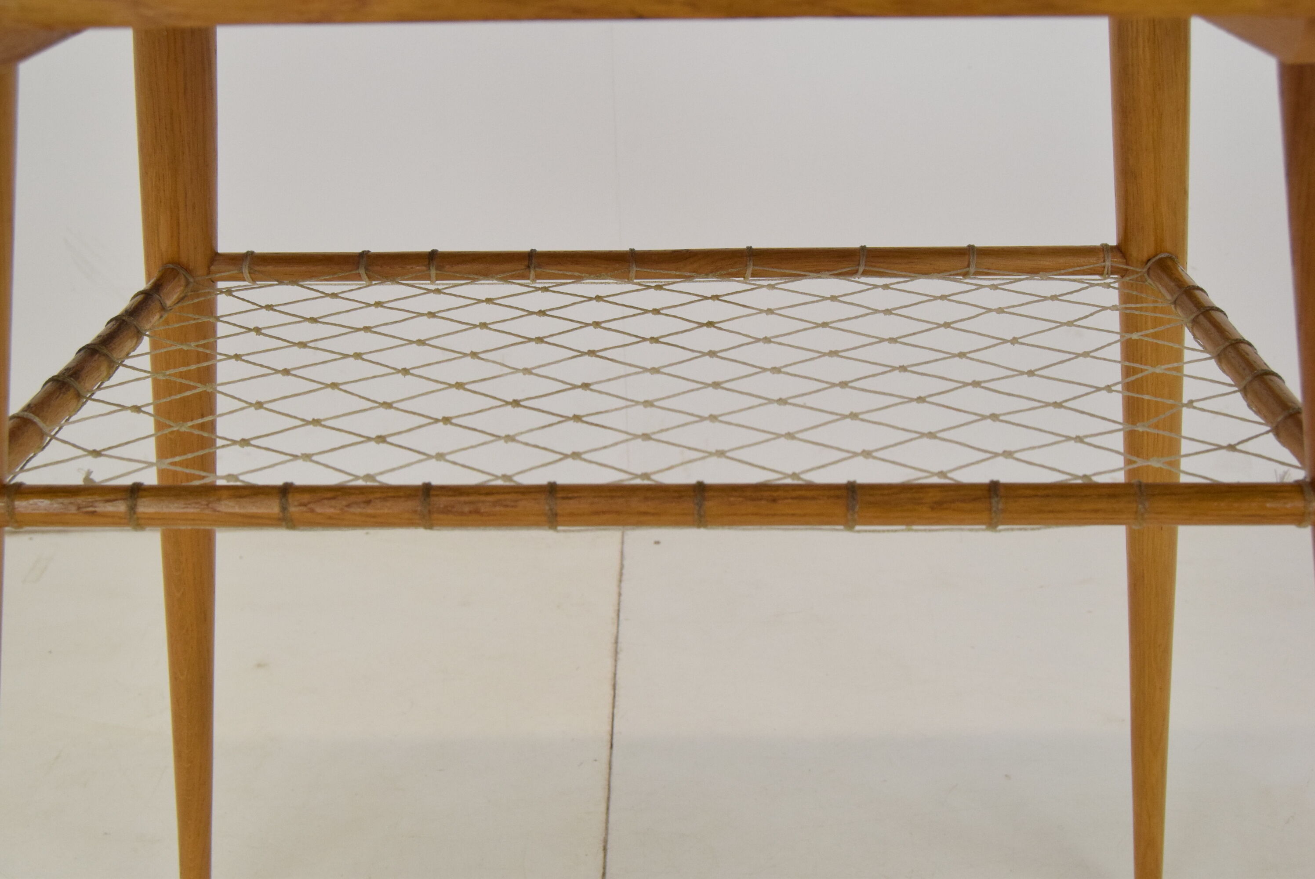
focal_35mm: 42
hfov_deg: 46.4
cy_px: 440
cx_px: 658
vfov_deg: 31.9
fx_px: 1535
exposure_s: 1/250
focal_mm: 28
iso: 1600
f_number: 8
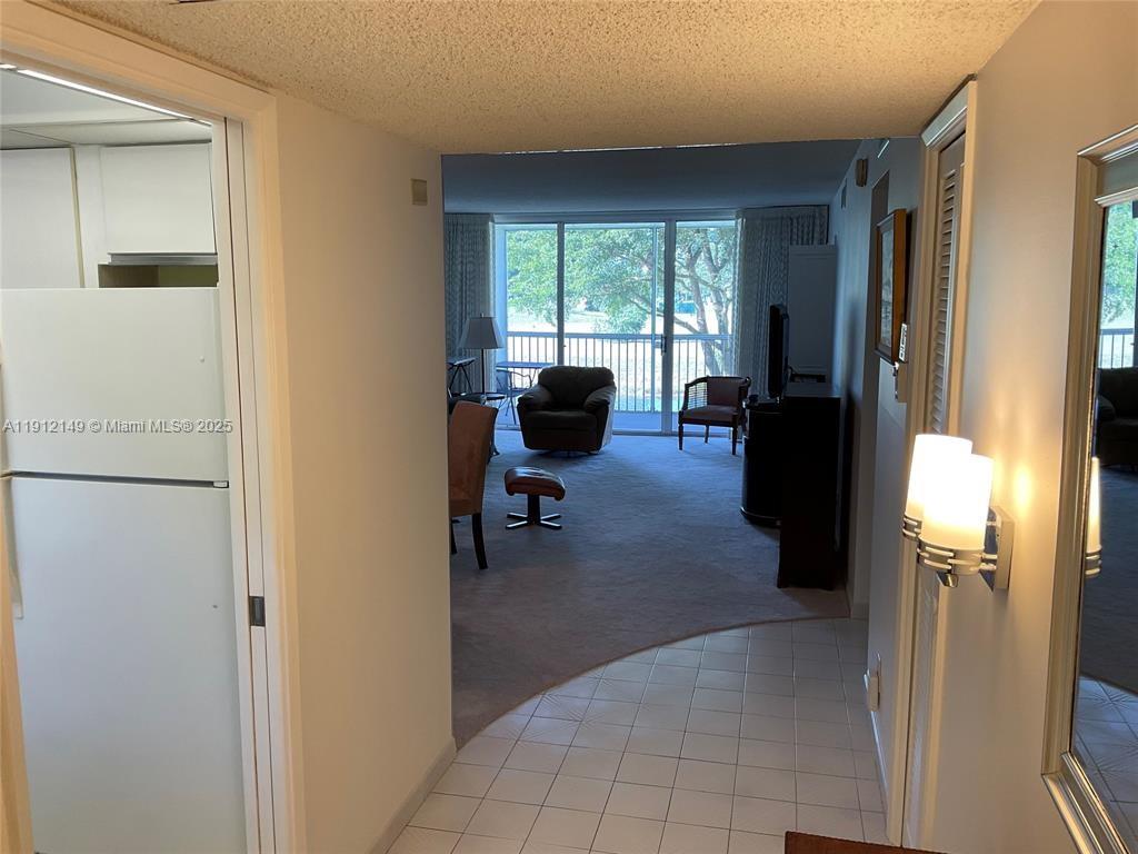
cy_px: 427
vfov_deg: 48.2
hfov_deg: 61.7
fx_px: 953
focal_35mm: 29
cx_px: 569
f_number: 1.8
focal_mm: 3
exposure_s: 1/60
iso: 40
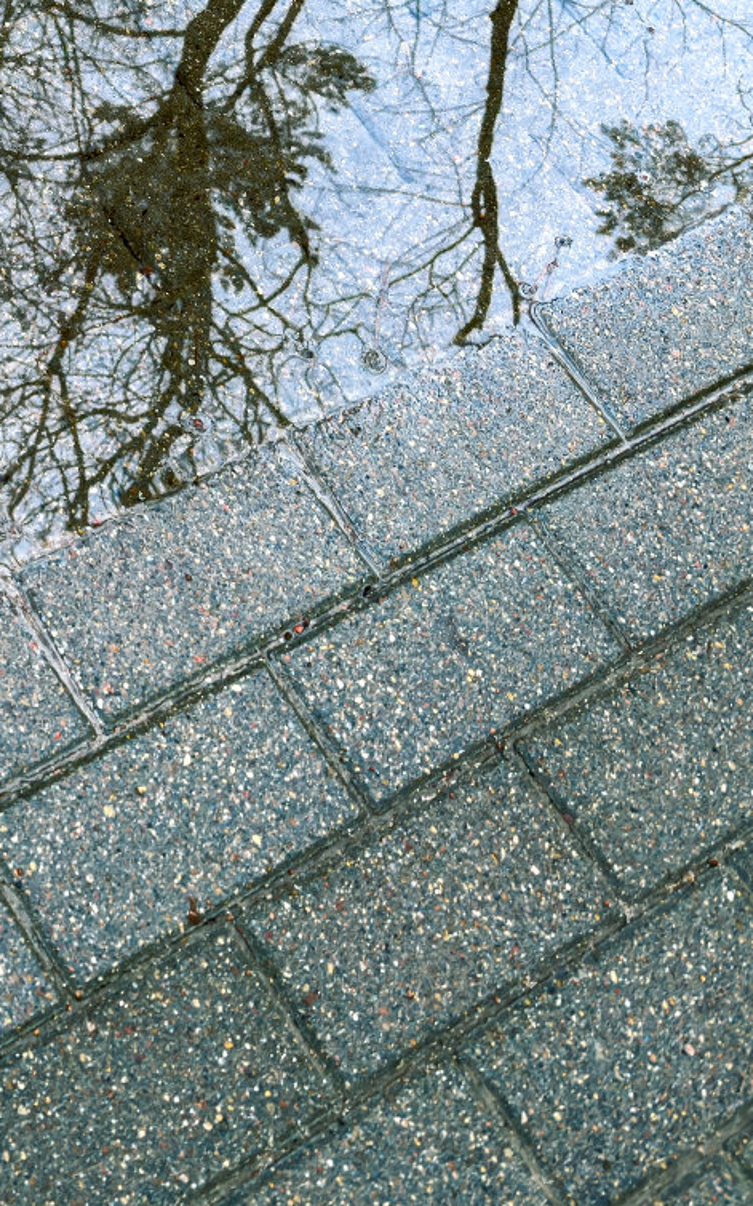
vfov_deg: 36.7
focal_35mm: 54
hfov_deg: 20.3
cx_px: -398
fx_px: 1774
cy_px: 312
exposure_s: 1/280
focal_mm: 6.86
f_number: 1.8
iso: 80
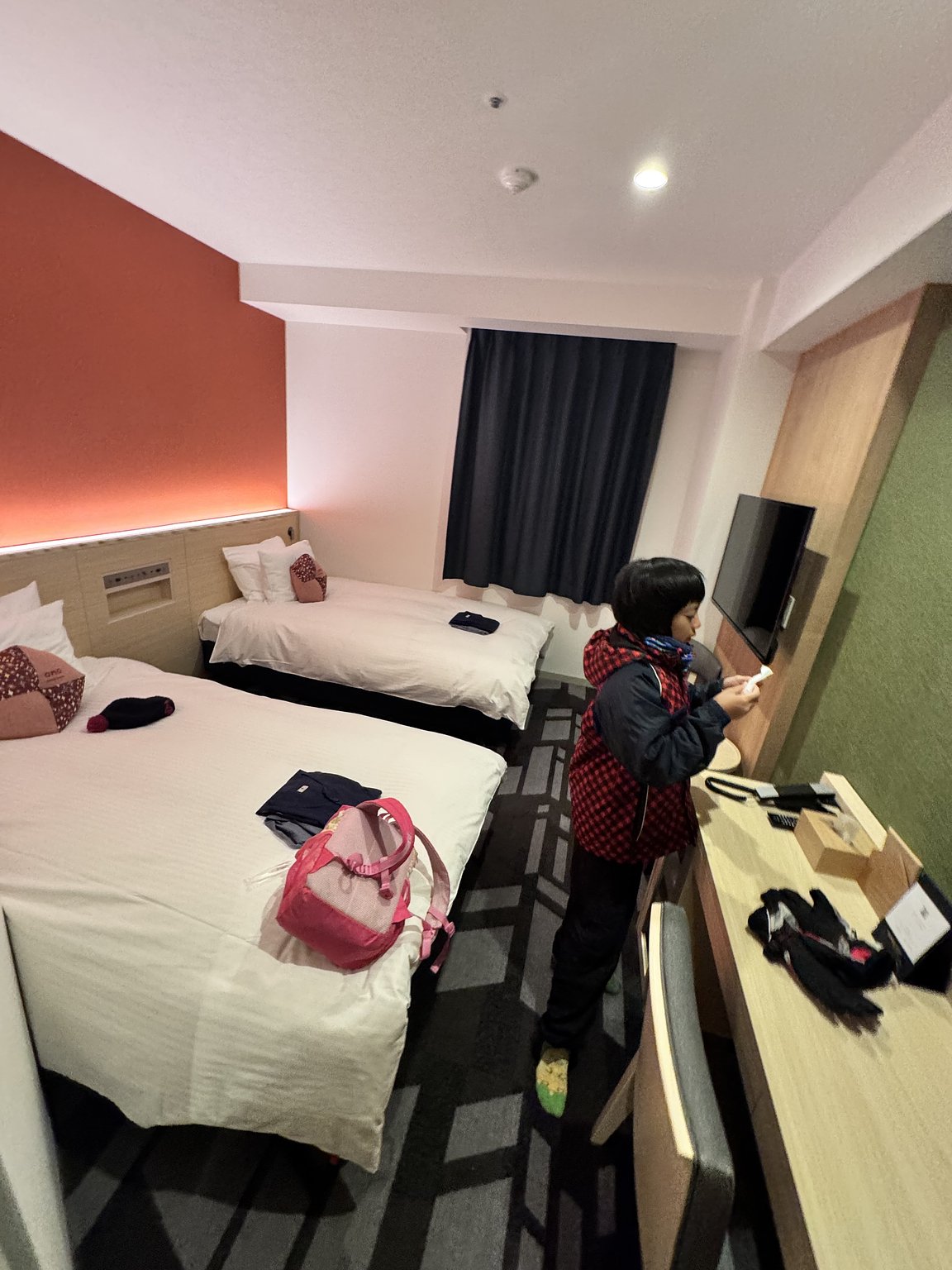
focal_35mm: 14
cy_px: 635
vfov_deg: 102.1
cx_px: 476
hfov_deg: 85.7
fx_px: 513
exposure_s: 1/60
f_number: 2.2
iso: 500
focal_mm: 2.22
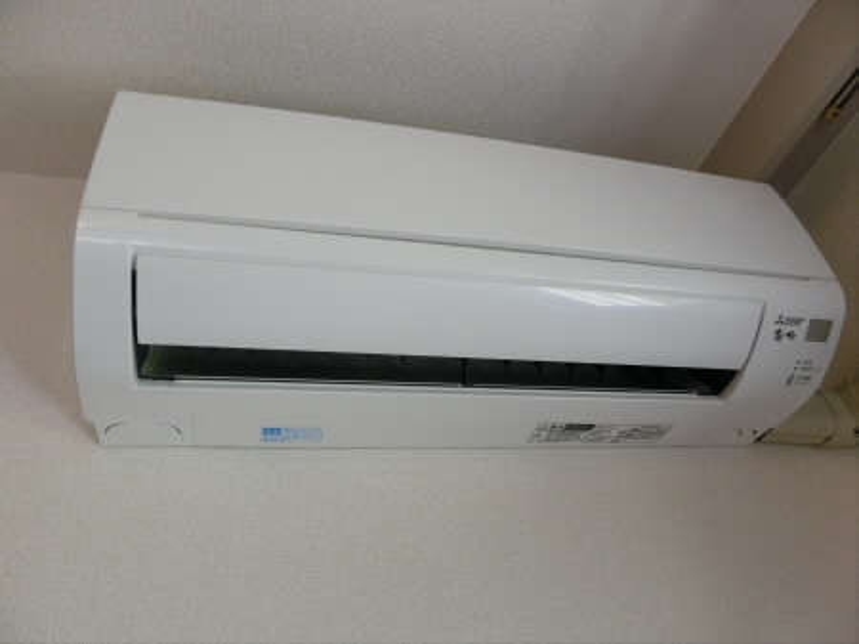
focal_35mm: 25
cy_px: 322
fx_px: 620
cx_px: 430
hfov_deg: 69.4
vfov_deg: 54.8
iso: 400
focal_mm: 5.4
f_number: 7.9
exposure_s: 1/40
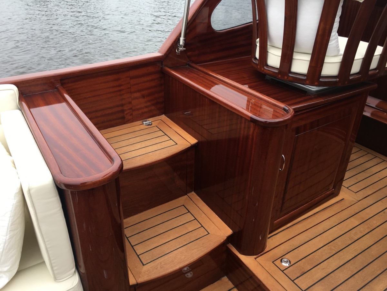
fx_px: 324
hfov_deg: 61.7
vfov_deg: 48.2
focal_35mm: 29
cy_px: 146
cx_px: 194
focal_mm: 4.15
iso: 25
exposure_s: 1/167
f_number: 2.2
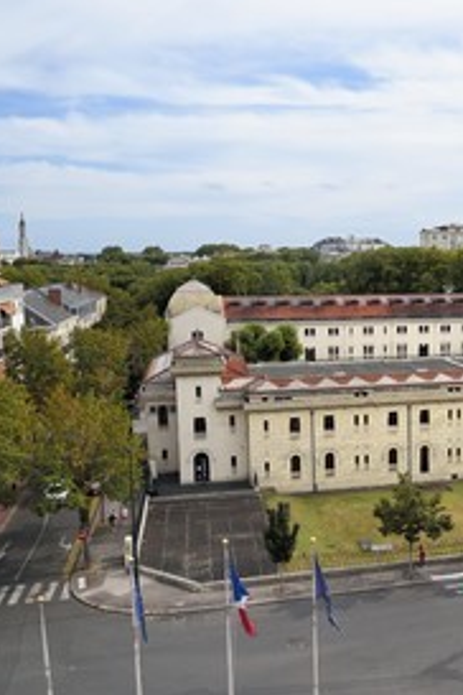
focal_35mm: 40
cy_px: 349
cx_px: 439
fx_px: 772
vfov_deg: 48.5
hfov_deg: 31.4
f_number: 13
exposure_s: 1/250
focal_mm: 26
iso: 200
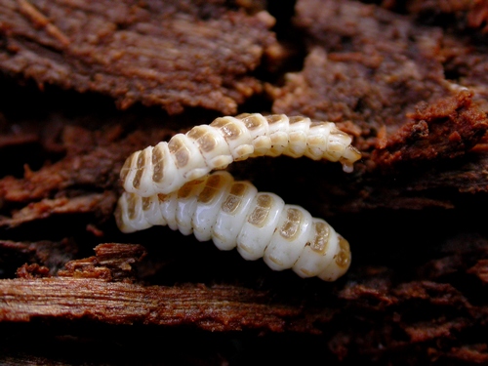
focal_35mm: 100
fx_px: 1410
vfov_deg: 14.8
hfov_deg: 19.6
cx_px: 244
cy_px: 183
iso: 100
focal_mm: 20.8
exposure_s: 1/87
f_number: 3.9
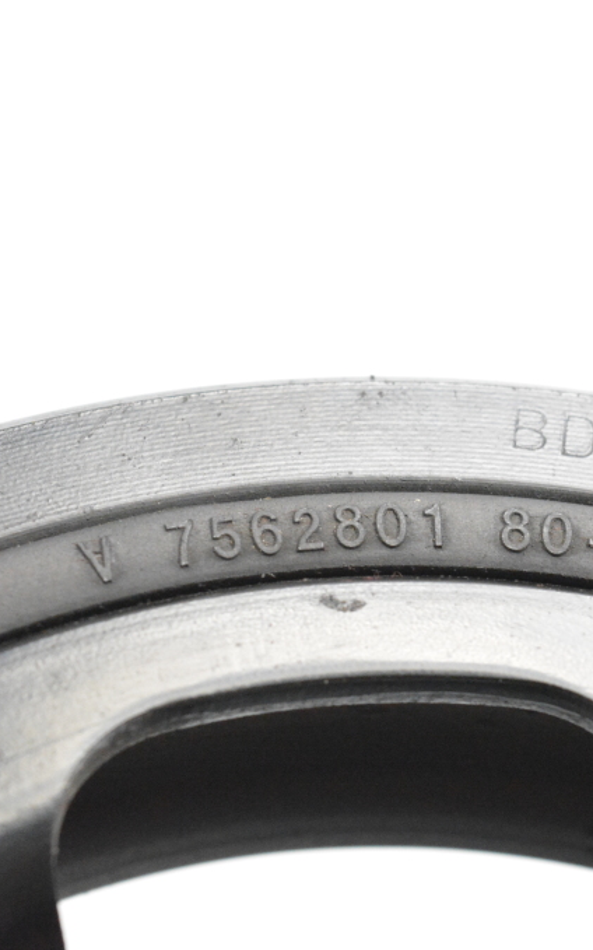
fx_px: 3280
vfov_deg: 16.5
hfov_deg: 10.3
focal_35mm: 127
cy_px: 476
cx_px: 393
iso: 6400
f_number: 9
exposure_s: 1/320
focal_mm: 55
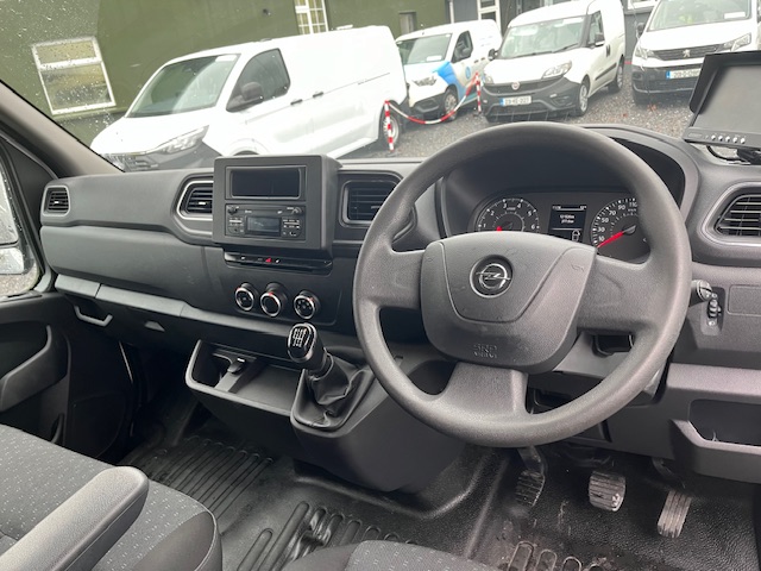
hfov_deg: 67.3
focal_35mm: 26
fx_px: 572
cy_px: 286
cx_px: 380
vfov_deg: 53.1
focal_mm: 5.1
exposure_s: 1/91
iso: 125
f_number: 1.6
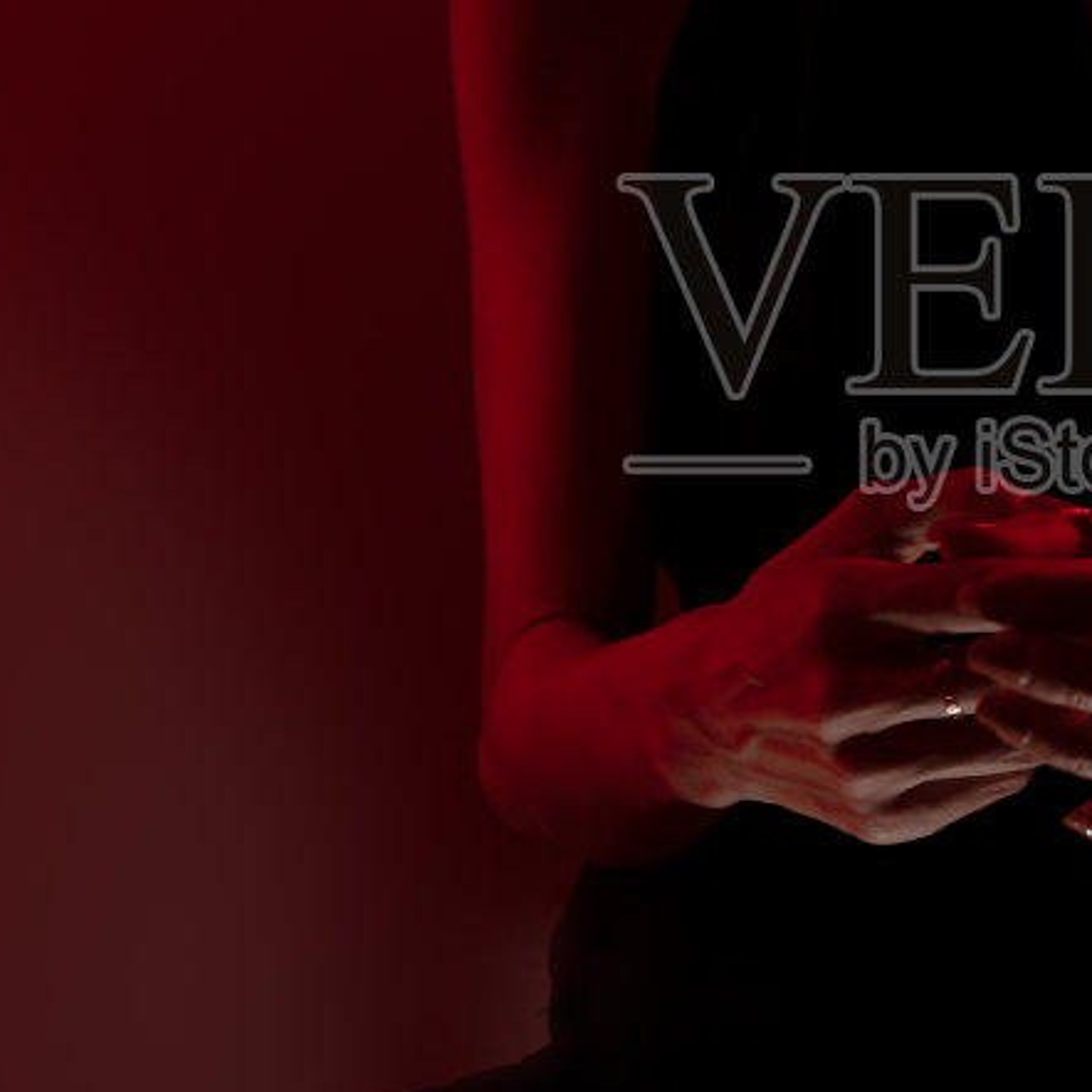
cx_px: 1035
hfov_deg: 14.7
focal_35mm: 117
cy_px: 345
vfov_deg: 14.9
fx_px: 4176
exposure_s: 1/30
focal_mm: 38
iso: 200
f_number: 5.6
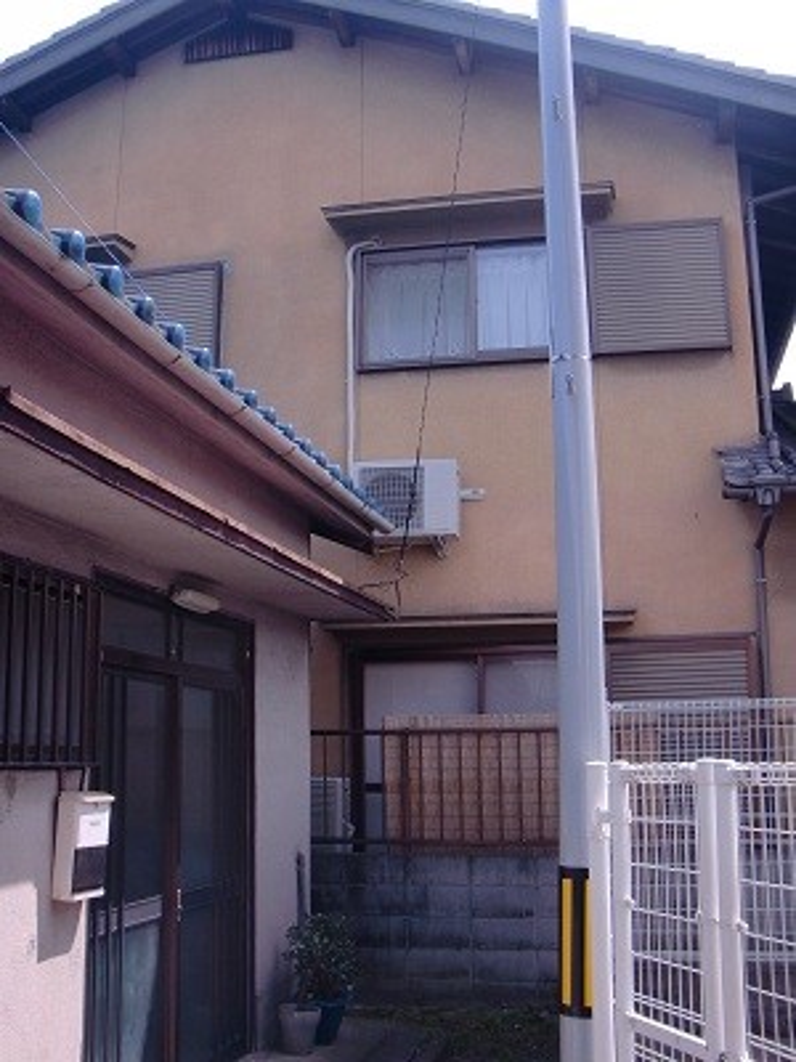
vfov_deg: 49.0
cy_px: 531
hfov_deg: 37.7
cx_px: 398
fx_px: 1165
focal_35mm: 38
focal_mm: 6.66
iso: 64
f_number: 3.9
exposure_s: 1/250
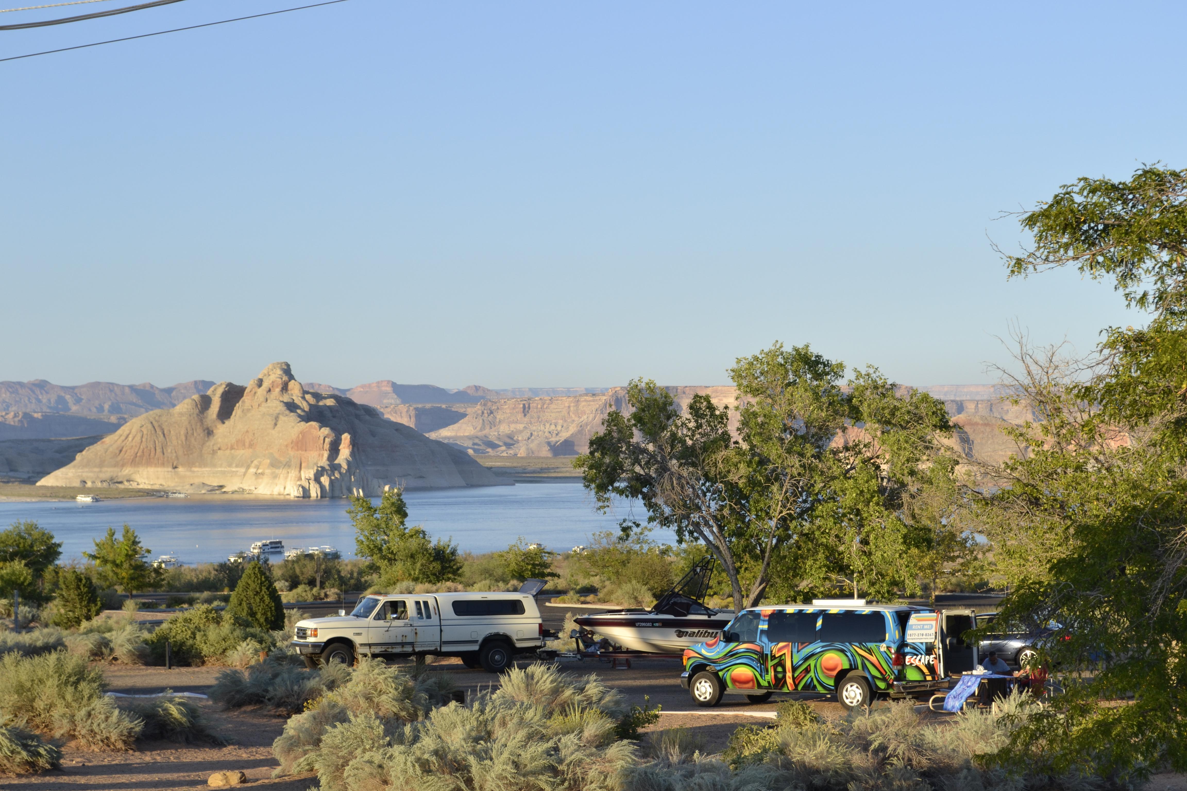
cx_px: 594
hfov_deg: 24.6
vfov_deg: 16.6
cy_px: 396
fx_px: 2720
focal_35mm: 82
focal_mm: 55
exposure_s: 1/200
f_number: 8
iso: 200
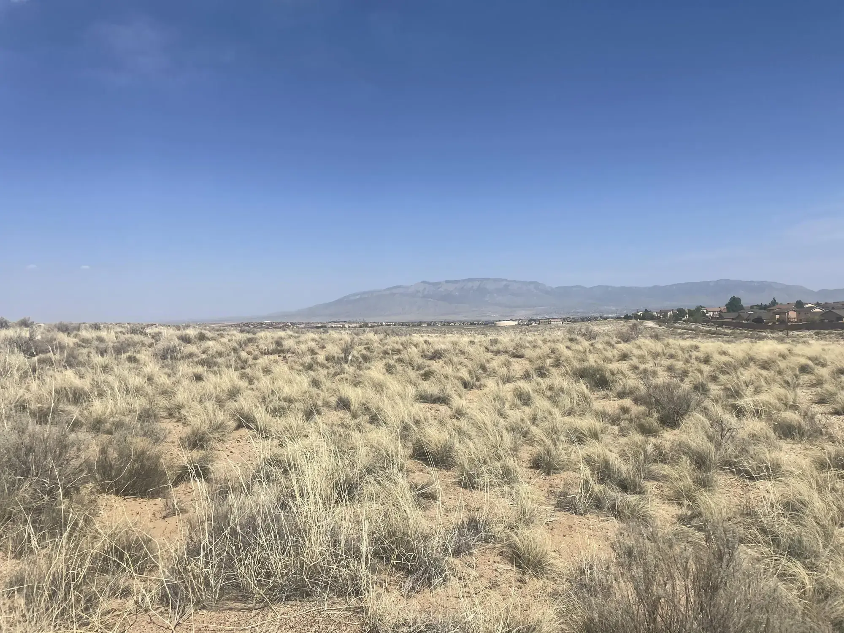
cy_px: 316
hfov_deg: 67.3
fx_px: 634
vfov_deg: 53.1
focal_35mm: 26
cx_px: 422
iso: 32
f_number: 1.6
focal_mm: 4.2
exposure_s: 1/7299
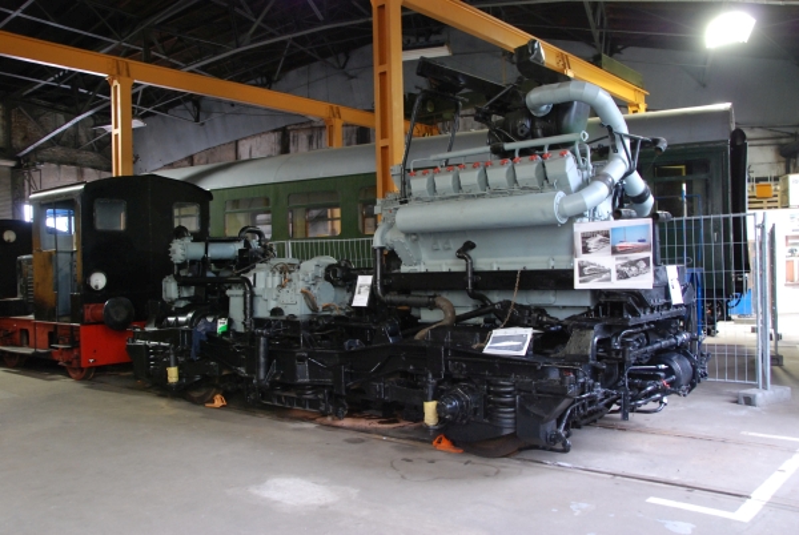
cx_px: 400
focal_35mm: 30
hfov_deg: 61.9
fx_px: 667
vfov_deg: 43.7
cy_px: 268
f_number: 5.6
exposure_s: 1/1.6
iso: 1000
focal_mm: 20
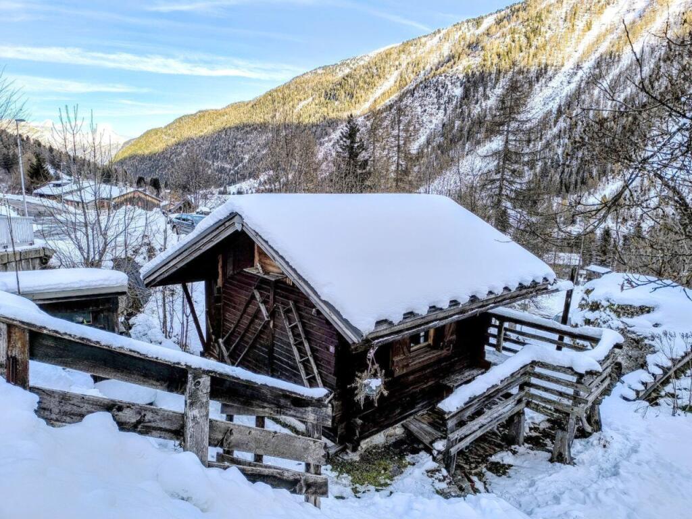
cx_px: 346
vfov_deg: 58.9
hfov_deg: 73.9
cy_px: 260
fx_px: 460
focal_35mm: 23
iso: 50
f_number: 1.65
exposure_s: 1/412
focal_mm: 6.14
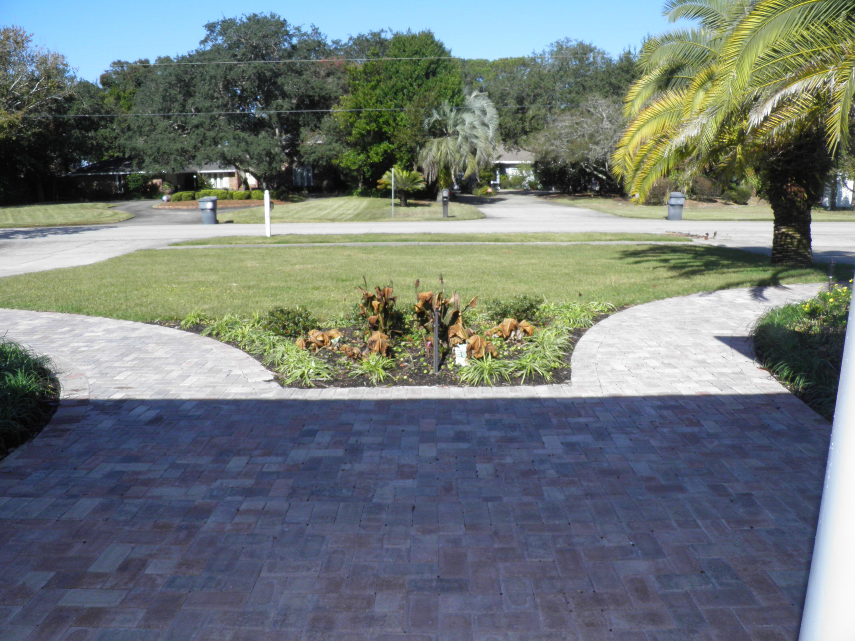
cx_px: 428
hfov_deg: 63.4
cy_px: 320
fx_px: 692
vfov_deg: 49.7
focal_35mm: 28
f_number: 5.7
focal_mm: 4.9
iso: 100
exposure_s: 1/320
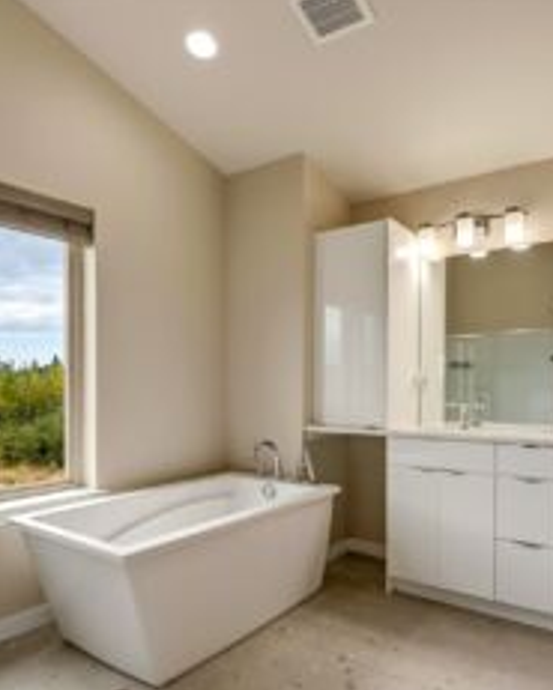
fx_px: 548
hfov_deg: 53.5
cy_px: 381
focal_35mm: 27
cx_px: 254
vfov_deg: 64.2
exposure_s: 1/2000
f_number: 9
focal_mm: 16.5
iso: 400
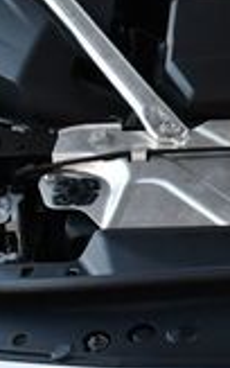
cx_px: 431
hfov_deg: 8.7
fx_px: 1443
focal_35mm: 144
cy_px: 163
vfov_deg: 14.5
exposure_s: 1/250
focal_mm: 18
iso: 400
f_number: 4.5
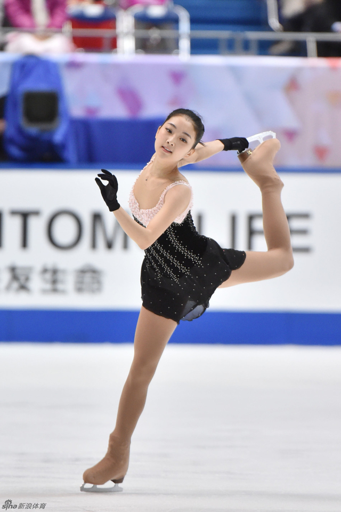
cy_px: 256
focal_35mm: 400
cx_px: 170
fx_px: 5683
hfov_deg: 3.4
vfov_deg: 5.2
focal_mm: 400
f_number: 4
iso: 4000
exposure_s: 1/1000
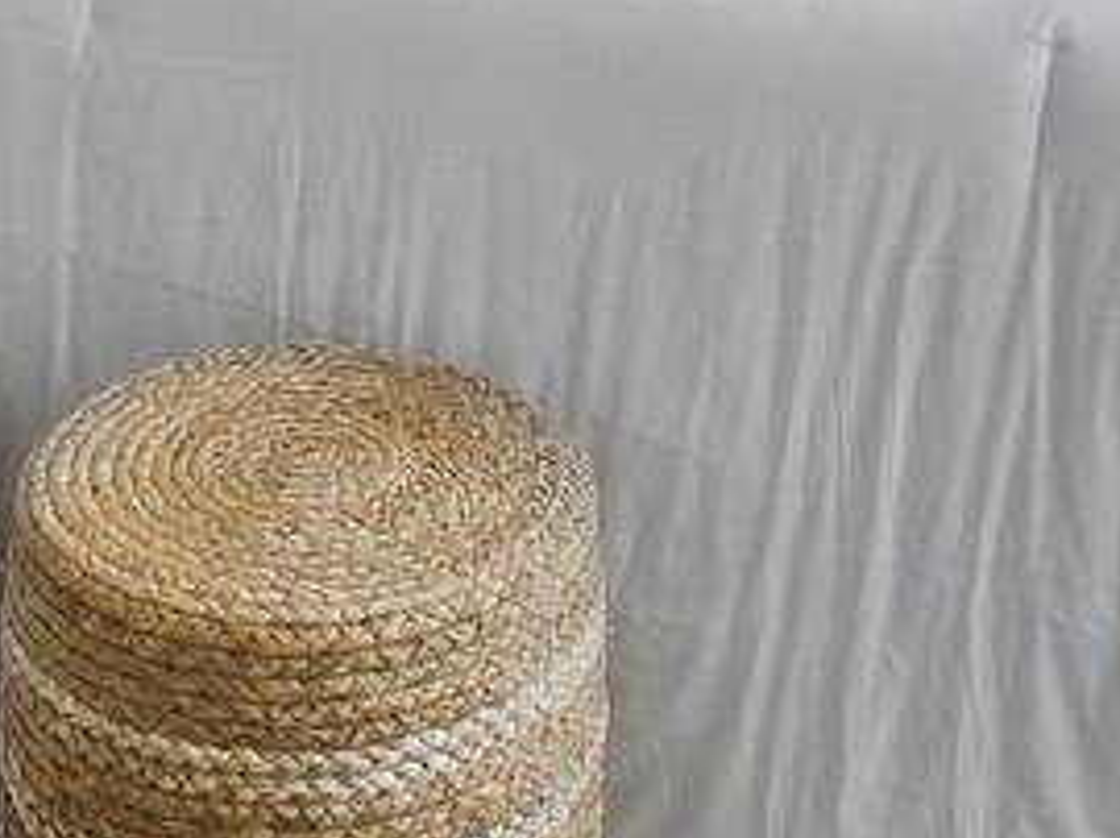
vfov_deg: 14.2
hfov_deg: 23.5
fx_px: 2683
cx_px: 423
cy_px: -950
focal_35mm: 83
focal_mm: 7
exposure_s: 1/30
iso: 400
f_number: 11
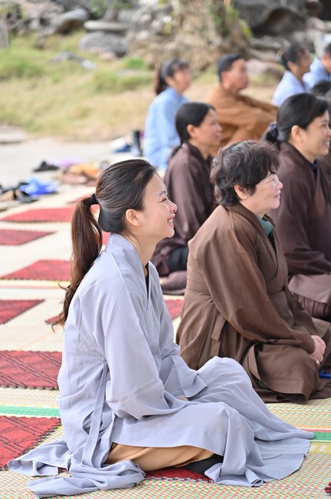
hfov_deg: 11.4
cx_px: 166
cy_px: 250
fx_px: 1658
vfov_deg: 17.1
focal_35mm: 120
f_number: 4
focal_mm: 120
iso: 160
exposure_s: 1/200
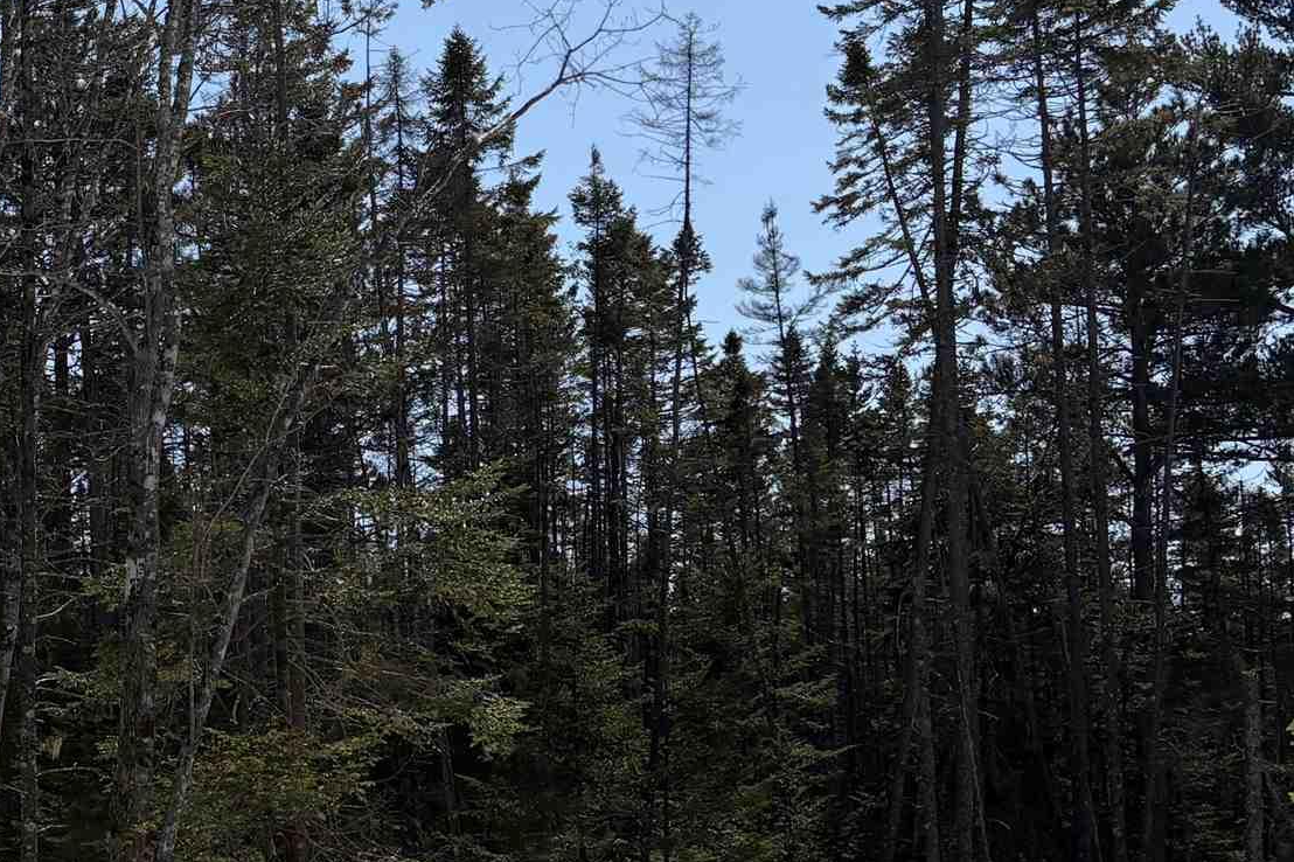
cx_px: -256
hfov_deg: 24.5
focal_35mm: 75
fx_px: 2695
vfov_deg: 18.0
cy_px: 680
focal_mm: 5.96
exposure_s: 1/10101
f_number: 1.6
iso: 50
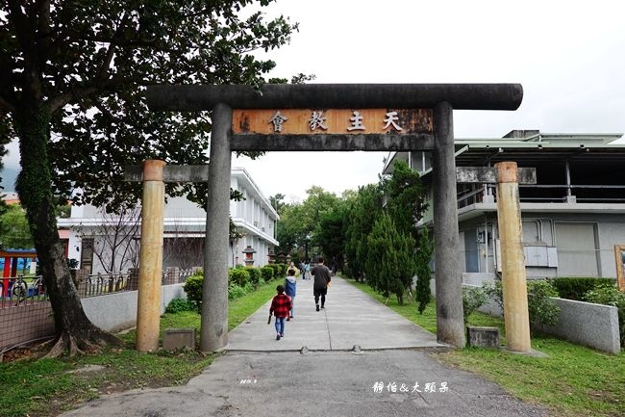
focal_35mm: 24
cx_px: 312
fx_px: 417
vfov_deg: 53.1
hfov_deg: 73.8
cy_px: 208
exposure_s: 1/200
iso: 125
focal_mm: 9
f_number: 2.8
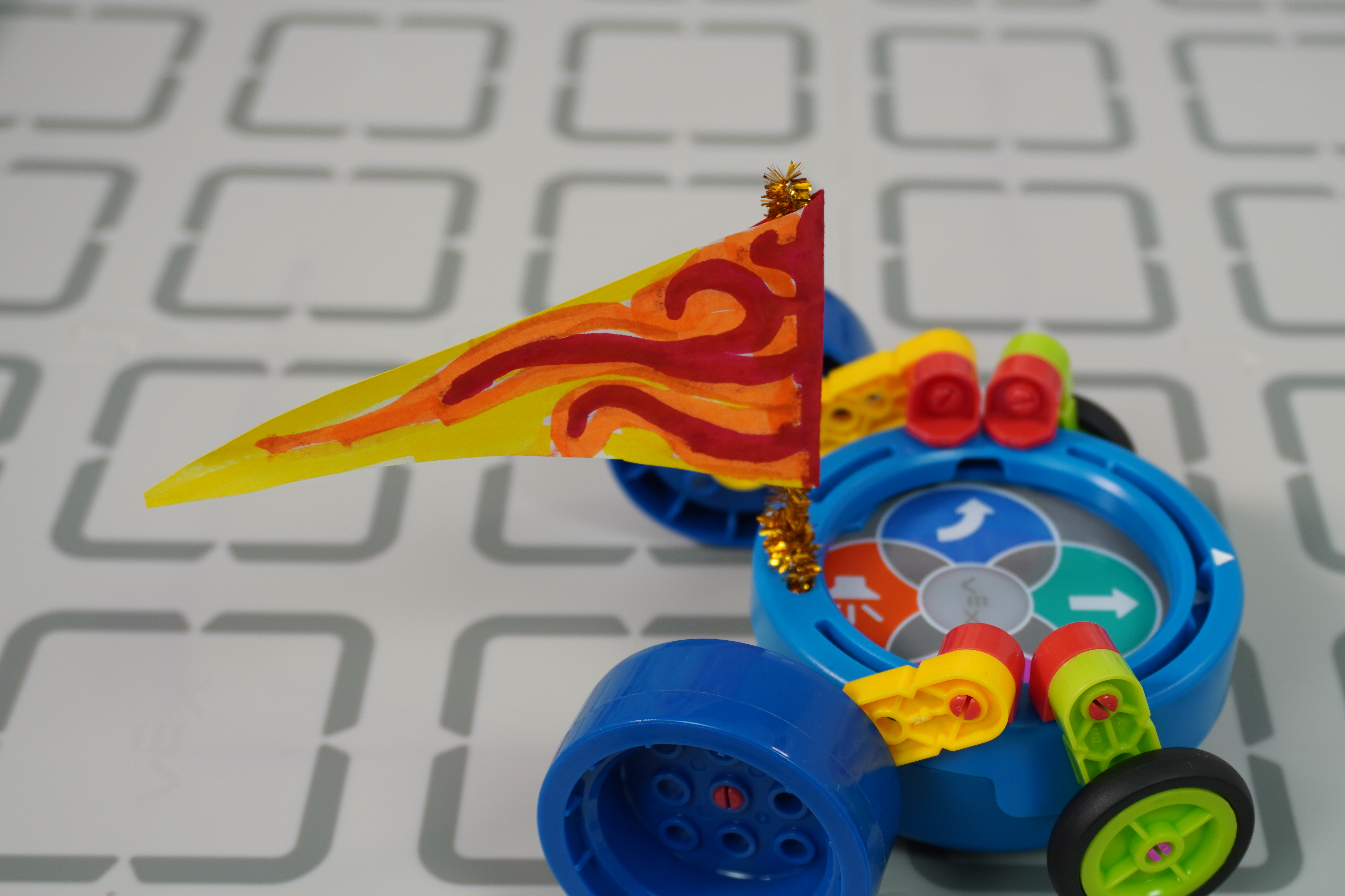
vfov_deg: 23.9
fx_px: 2116
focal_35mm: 57
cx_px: 847
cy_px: 555
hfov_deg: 35.1
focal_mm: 29
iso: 160
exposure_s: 1/50
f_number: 4.5
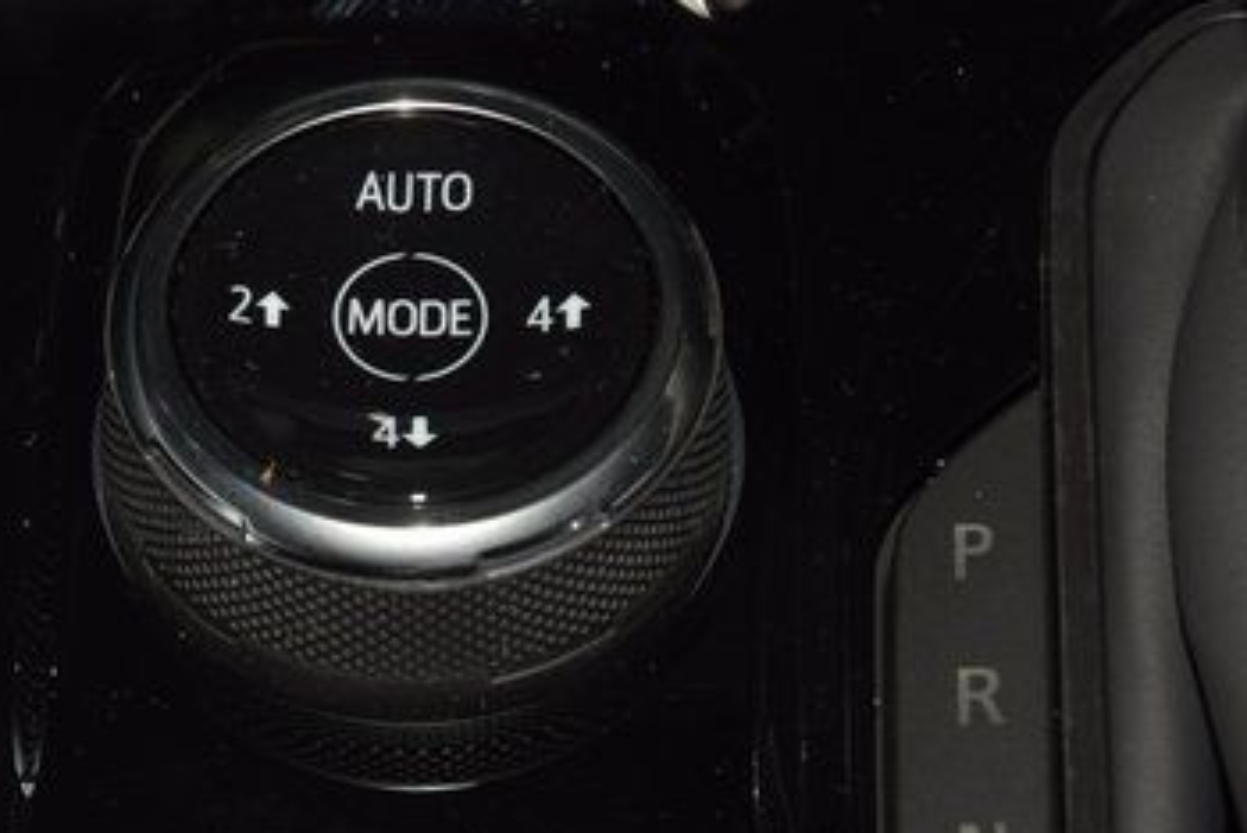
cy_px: 301
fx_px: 6656
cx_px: 403
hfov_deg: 10.7
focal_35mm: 192
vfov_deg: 7.2
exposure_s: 1/125
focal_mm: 70
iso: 100
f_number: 8
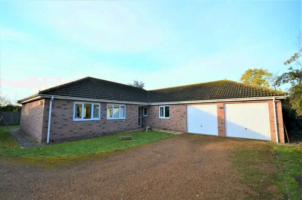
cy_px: 100
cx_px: 151
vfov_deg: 77.0
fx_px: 126
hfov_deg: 100.5
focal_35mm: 15
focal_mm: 10
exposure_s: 1/160
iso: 200
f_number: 6.3
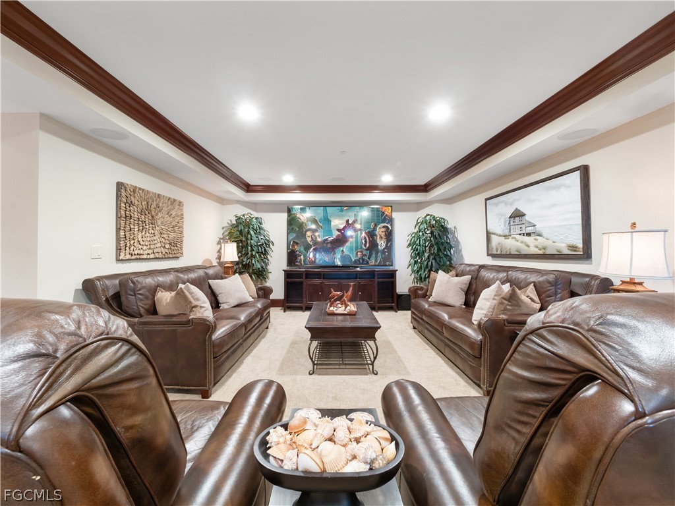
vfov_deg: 85.7
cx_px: 338
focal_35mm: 14
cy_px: 253
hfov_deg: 102.1
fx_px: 273
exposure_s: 2.5
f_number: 7.1
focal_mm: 7
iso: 200
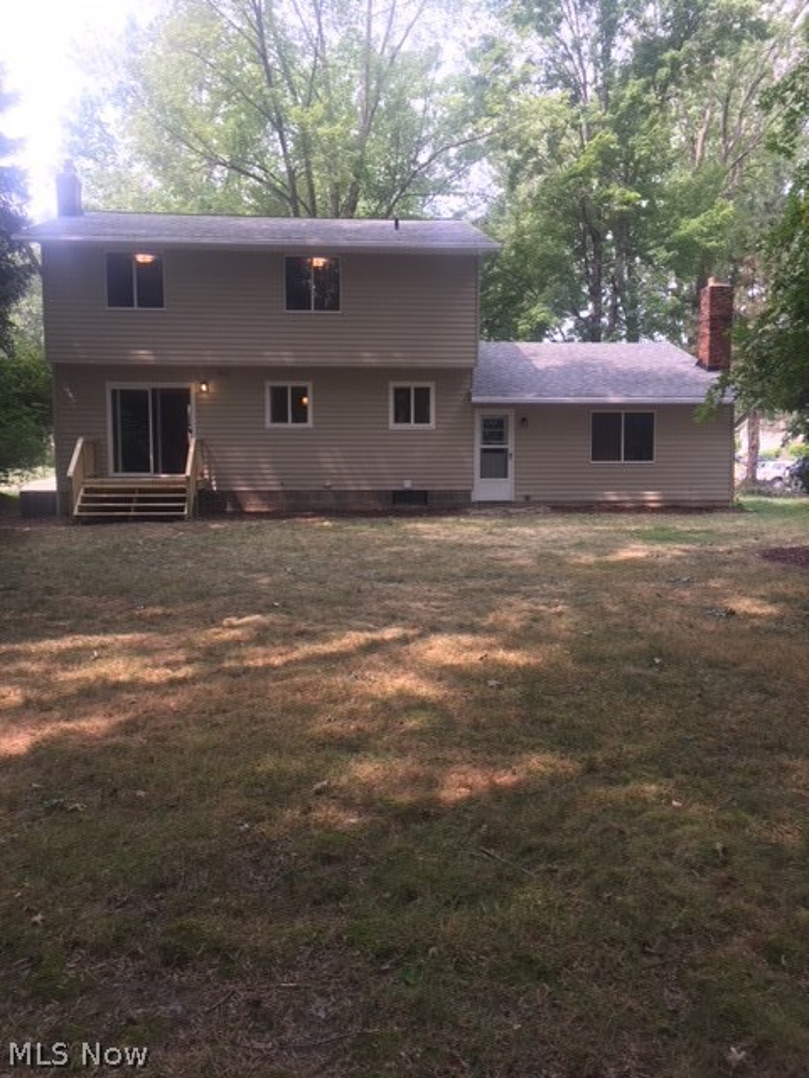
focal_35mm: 29
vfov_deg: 61.7
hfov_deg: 48.2
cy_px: 539
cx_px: 404
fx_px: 904
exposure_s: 1/120
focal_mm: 4.15
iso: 25
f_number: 2.2
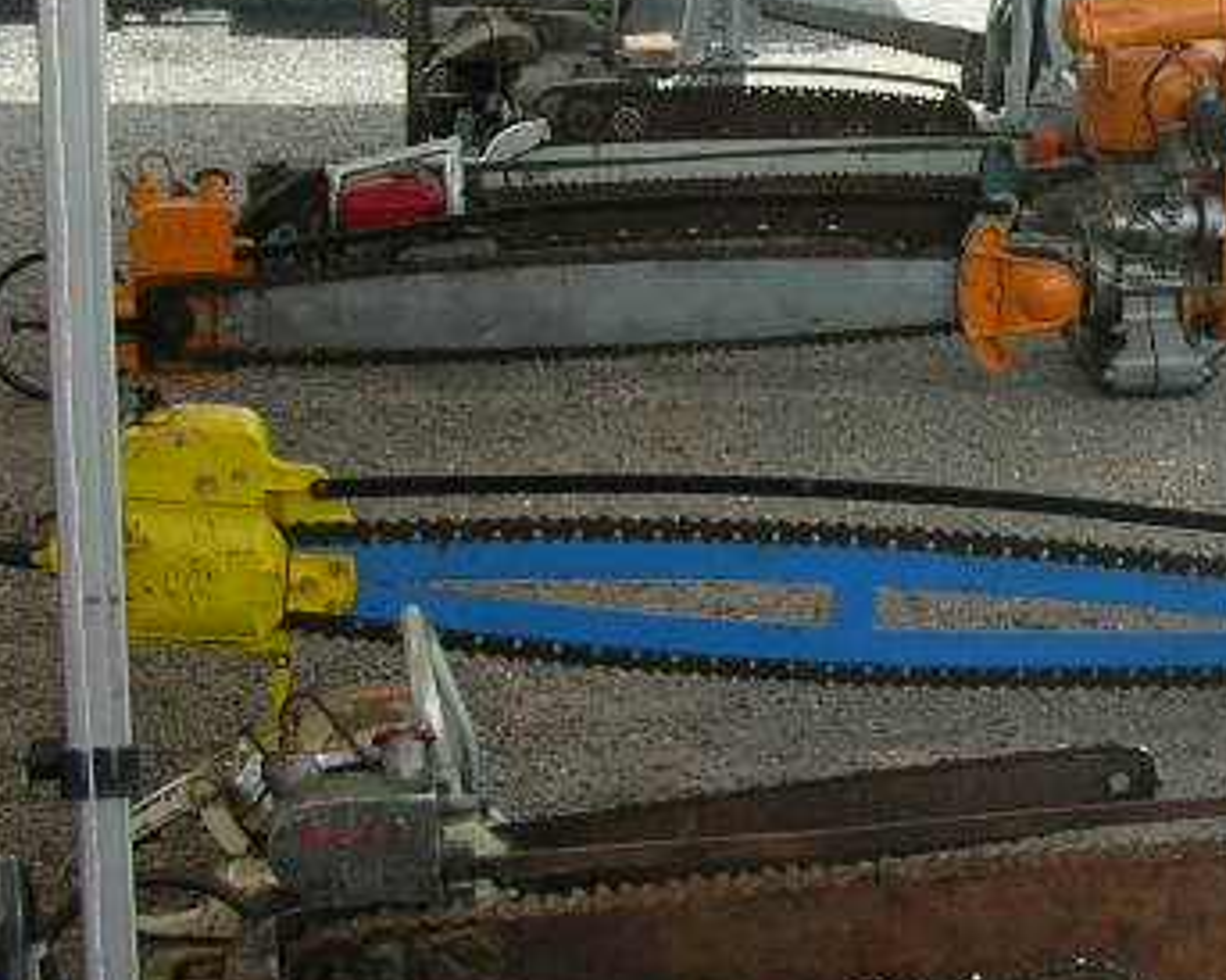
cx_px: 1501
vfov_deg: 15.1
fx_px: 3699
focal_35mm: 102
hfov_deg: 17.8
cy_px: 401
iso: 50
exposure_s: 1/362
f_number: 2.8
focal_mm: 5.8
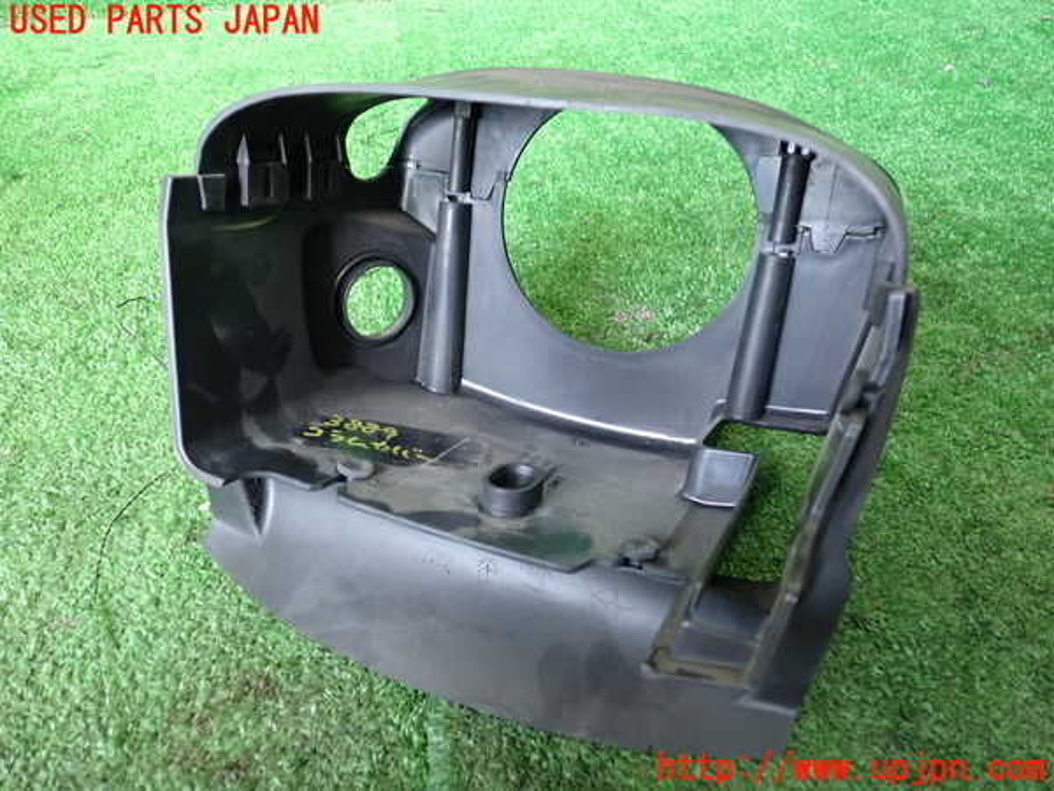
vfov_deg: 46.8
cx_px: 527
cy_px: 396
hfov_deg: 60.0
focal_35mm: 30
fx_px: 913
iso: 320
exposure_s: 1/30
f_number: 2.3
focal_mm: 5.4
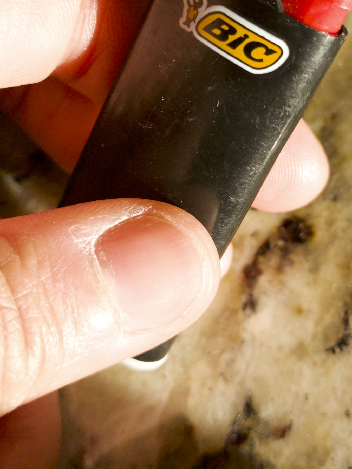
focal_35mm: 60
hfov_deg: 24.3
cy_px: 92
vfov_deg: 31.3
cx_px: 227
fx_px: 814
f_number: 1.7
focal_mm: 4.38
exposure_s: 1/1173
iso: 57
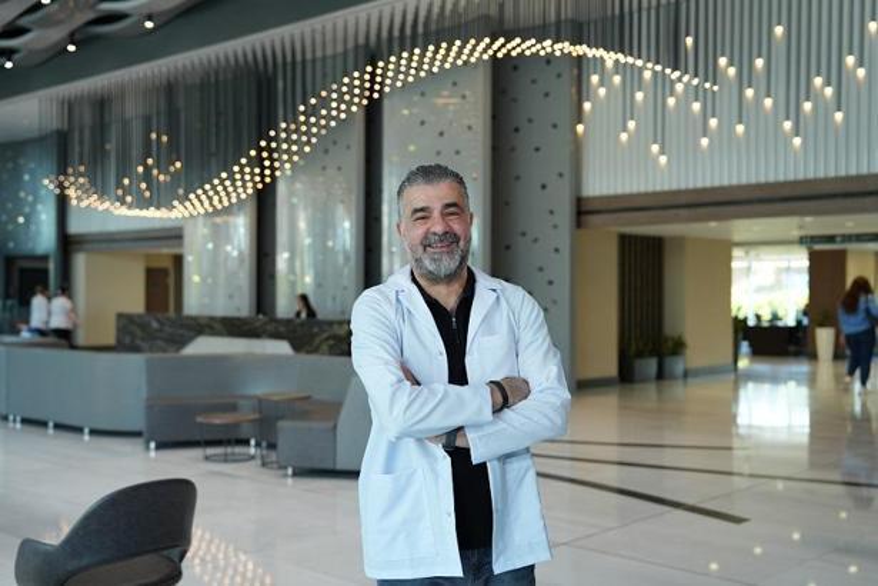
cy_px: 293
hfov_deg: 47.4
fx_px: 1000
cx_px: 439
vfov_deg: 32.6
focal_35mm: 41
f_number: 2.8
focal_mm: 41
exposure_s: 1/80
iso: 320
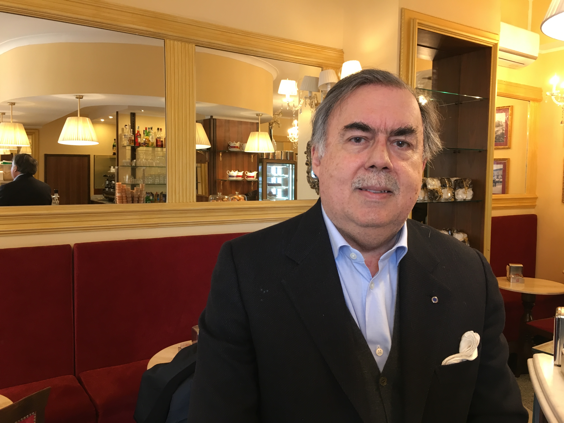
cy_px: 212
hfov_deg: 61.7
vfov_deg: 48.2
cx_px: 282
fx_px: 472
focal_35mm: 29
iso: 100
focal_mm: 4.15
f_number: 2.2
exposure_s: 1/33
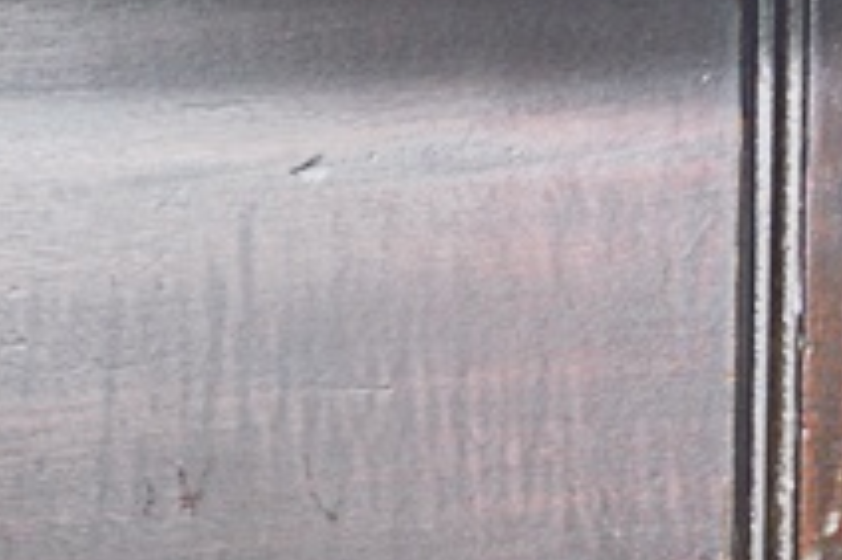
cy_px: 542
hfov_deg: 18.6
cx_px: 155
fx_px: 2547
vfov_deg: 12.4
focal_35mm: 109
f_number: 3.8
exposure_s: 1/20
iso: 400
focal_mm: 22
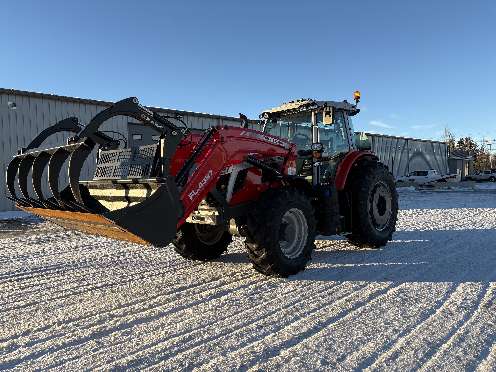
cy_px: 186
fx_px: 373
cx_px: 248
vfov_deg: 53.1
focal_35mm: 26
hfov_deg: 67.3
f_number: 1.6
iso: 50
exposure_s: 1/1311
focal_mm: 5.96
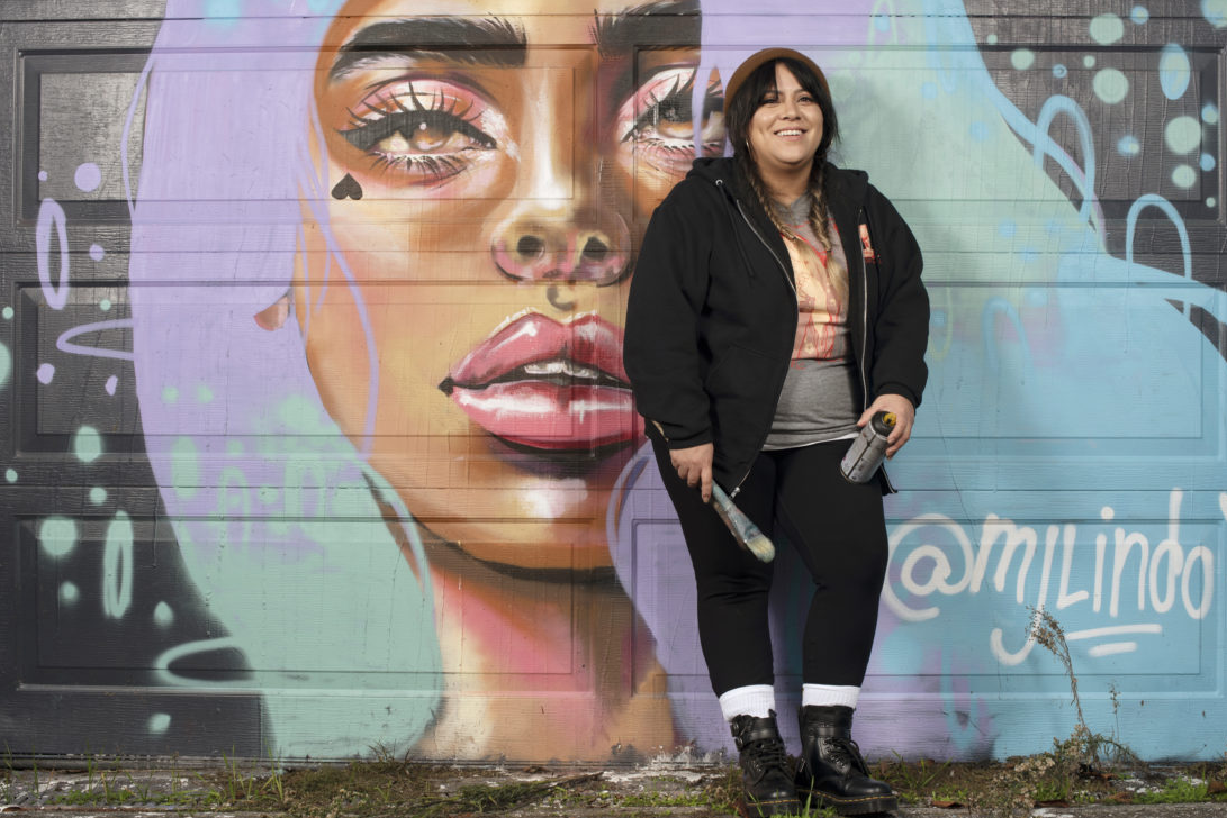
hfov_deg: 36.2
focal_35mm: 55
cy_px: 431
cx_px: 629
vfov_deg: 24.6
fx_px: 1875
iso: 80
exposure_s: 1/80
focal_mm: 50
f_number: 9
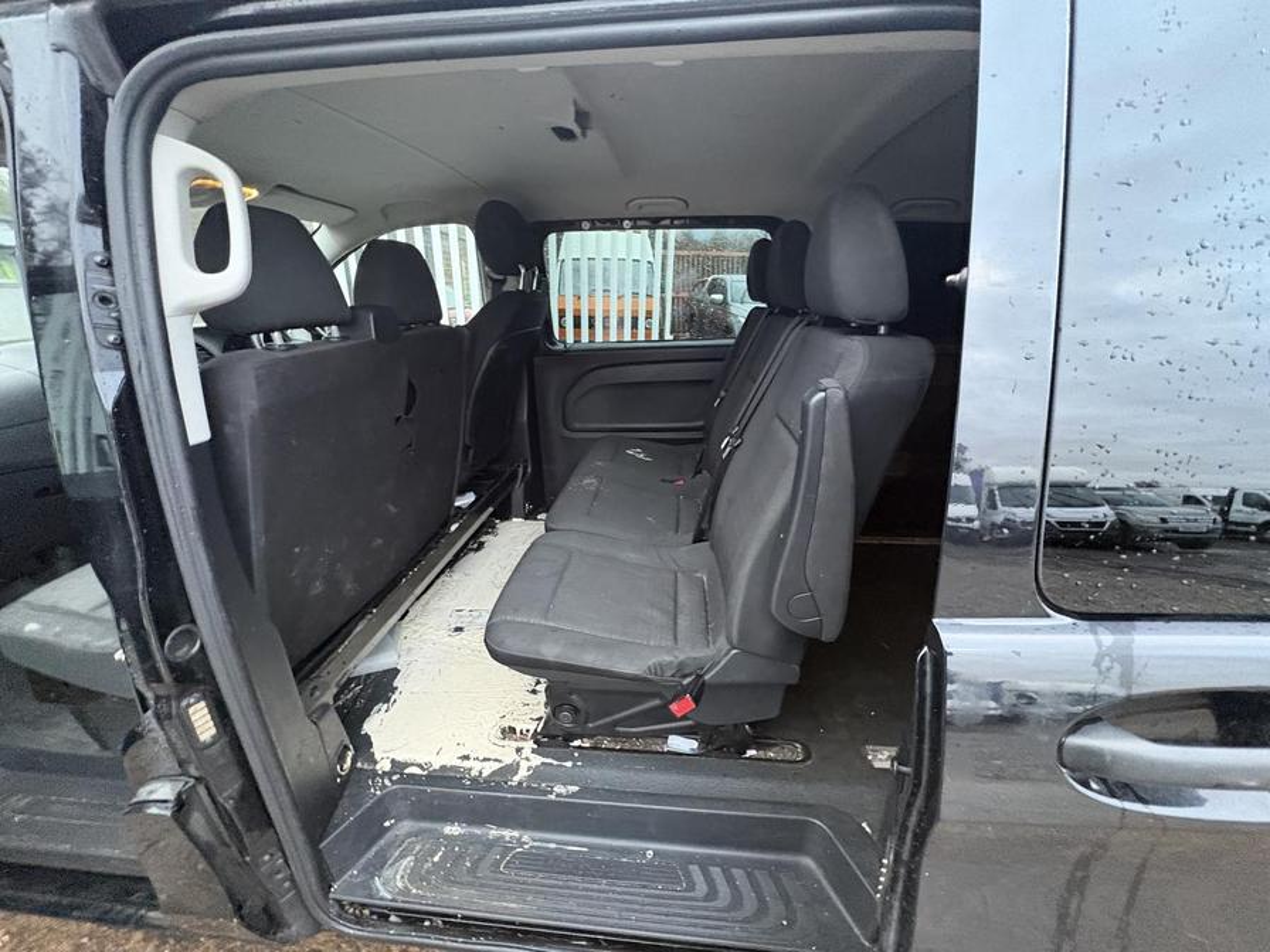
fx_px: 514
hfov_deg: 102.1
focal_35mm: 14
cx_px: 635
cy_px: 476
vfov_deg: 85.7
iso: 800
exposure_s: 1/60
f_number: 2.2
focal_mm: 2.22
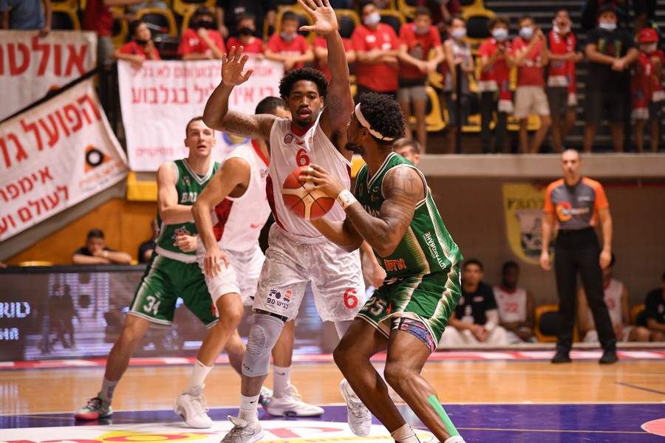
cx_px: 332
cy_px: 222
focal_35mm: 130
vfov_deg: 10.5
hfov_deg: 15.8
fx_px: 2401
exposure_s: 1/1000
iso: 3200
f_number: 2.8
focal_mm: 130
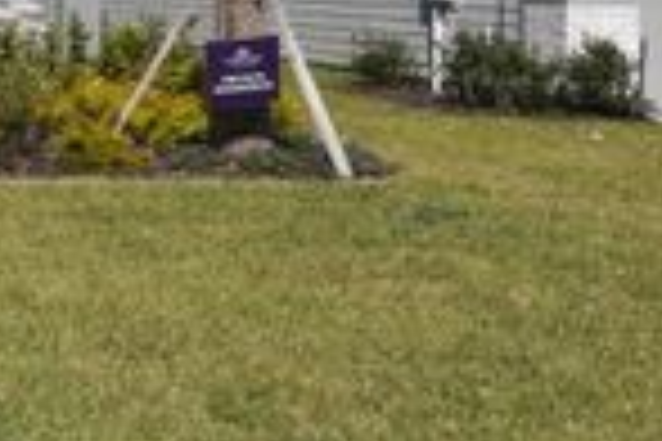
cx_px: -360
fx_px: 1410
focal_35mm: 77
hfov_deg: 21.6
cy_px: -20
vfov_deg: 17.3
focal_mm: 15
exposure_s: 1/400
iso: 100
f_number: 10
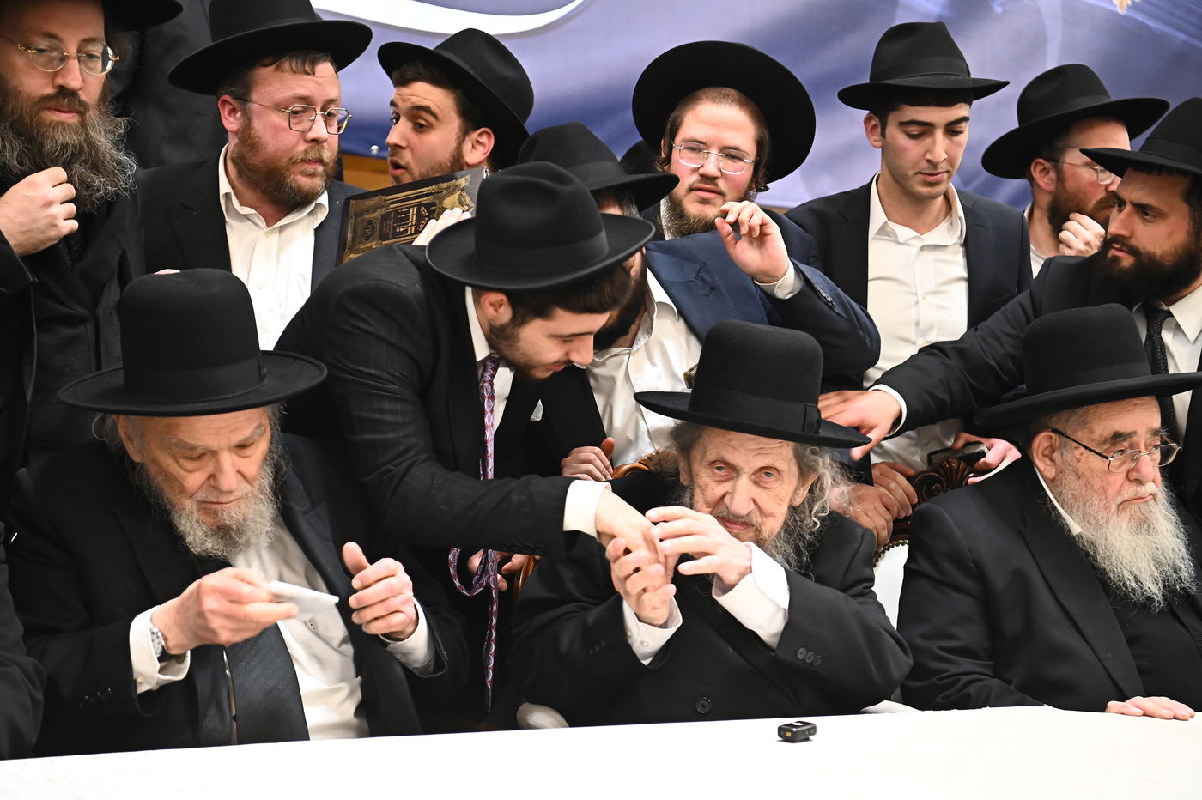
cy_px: 400
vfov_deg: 22.6
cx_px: 601
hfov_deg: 33.4
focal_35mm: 60
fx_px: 2002
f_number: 4
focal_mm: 60
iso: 3200
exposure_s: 1/125
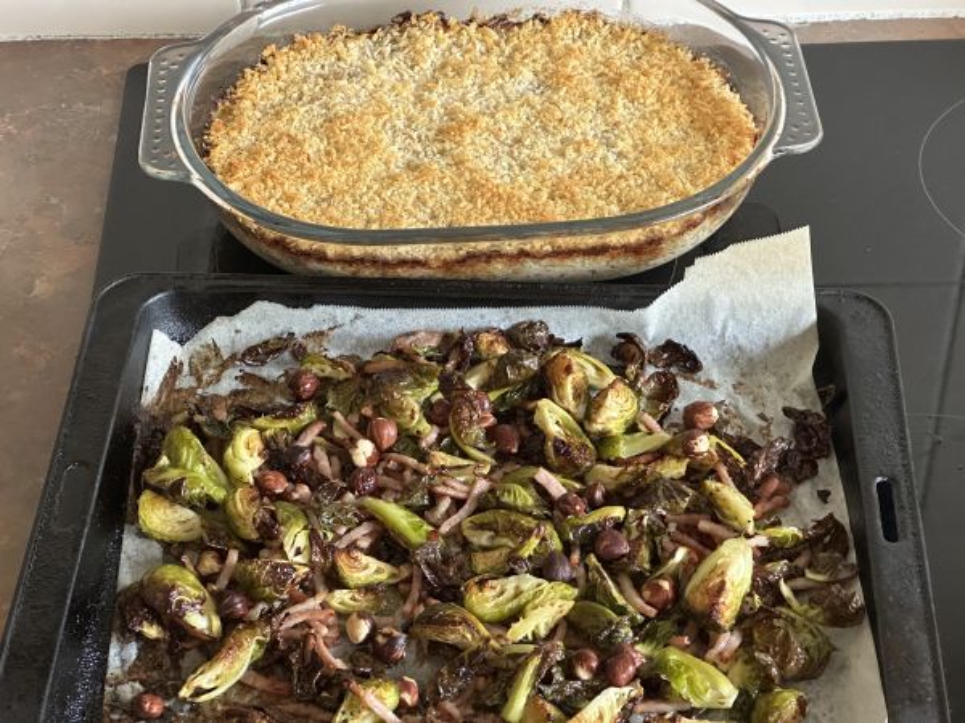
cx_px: 482
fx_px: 2147
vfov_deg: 19.1
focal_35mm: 77
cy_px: 362
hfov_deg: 25.3
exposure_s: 1/34
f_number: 2.8
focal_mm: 9
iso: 640
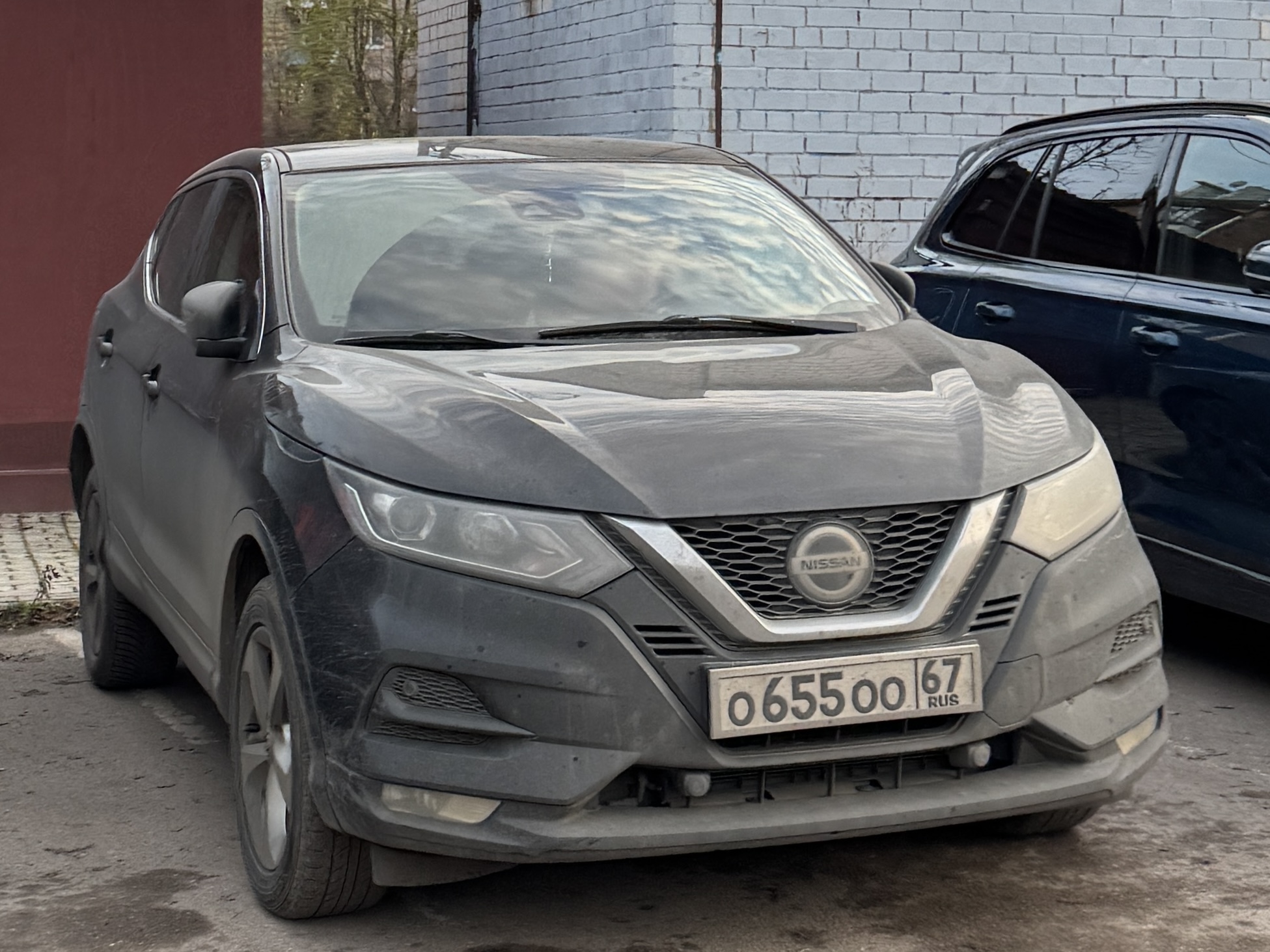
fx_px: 880
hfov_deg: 71.6
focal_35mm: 24
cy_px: 476
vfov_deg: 56.8
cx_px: 635
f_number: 1.78
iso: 64
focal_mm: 6.76
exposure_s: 1/242
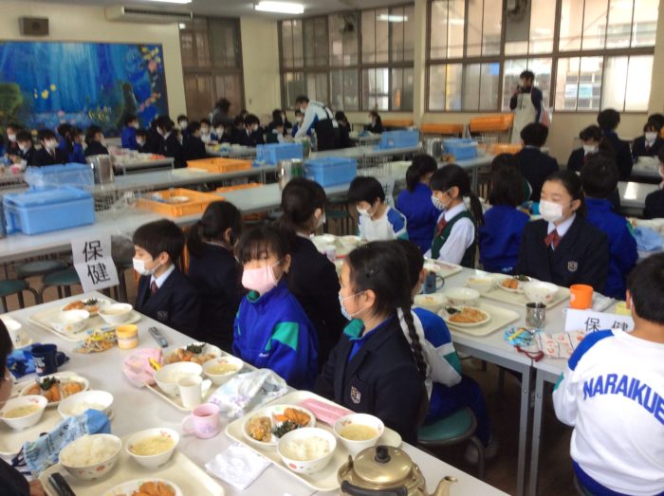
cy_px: 248
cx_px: 332
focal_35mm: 32
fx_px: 613
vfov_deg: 44.1
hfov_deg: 56.9
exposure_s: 1/24
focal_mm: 3.3
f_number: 2.4
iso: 40
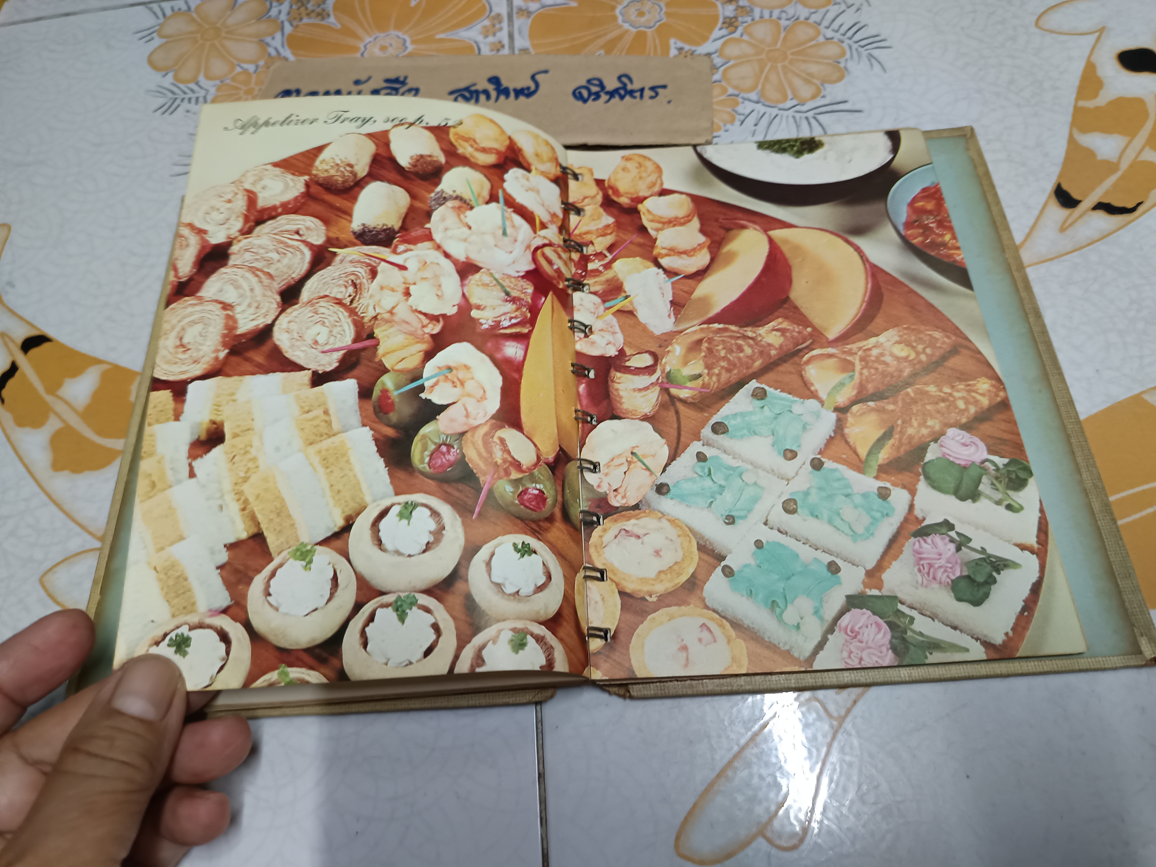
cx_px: 578
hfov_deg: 71.6
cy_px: 434
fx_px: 801
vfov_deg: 56.8
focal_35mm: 24
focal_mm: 5.31
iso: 910
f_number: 1.7
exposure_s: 1/33.3
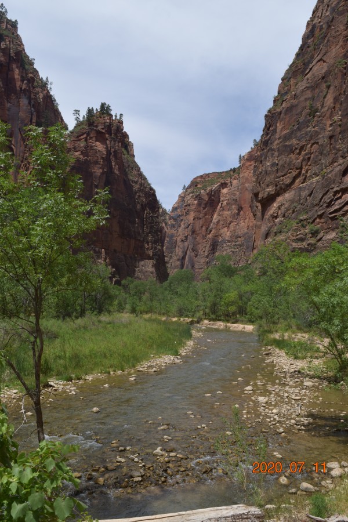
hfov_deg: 43.6
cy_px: 261
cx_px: 174
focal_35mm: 30
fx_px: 435
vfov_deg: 61.9
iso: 100
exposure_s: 1/200
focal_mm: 20
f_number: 10
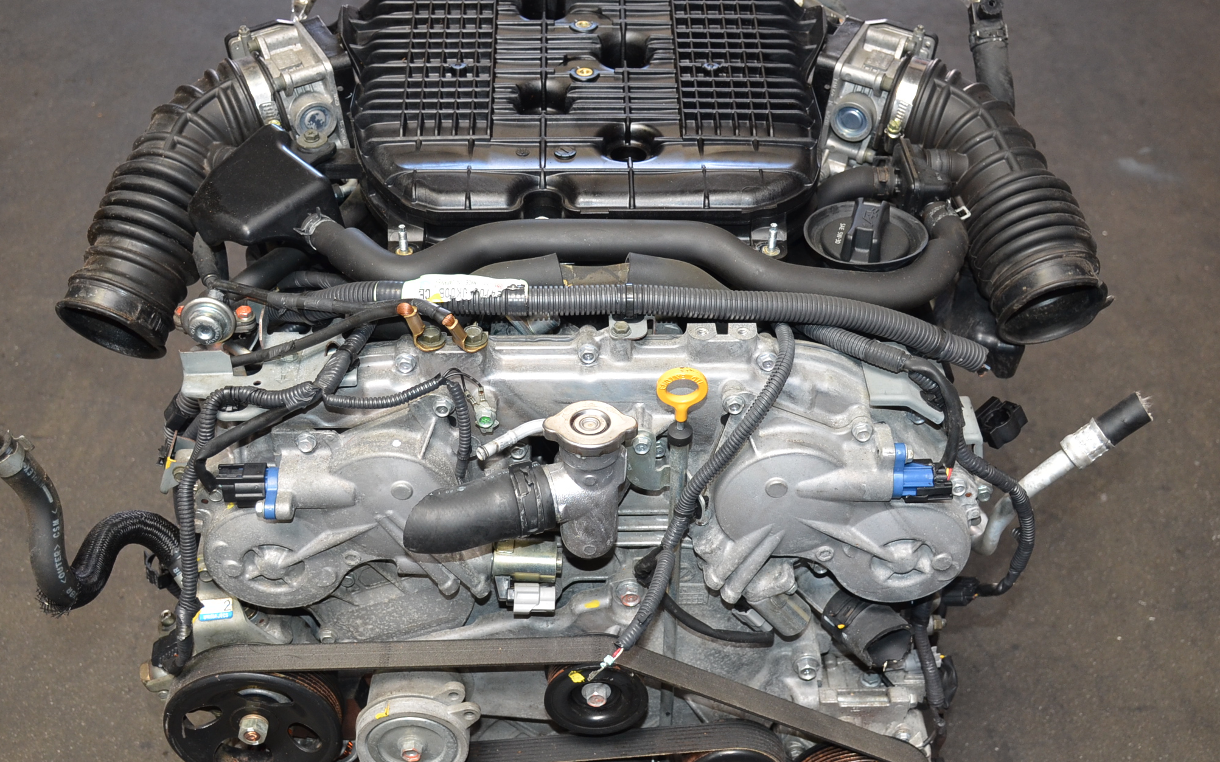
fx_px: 1496
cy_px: 429
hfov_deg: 44.4
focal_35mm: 45
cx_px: 609
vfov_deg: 28.6
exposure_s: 1/60
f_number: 3.8
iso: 560
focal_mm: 24
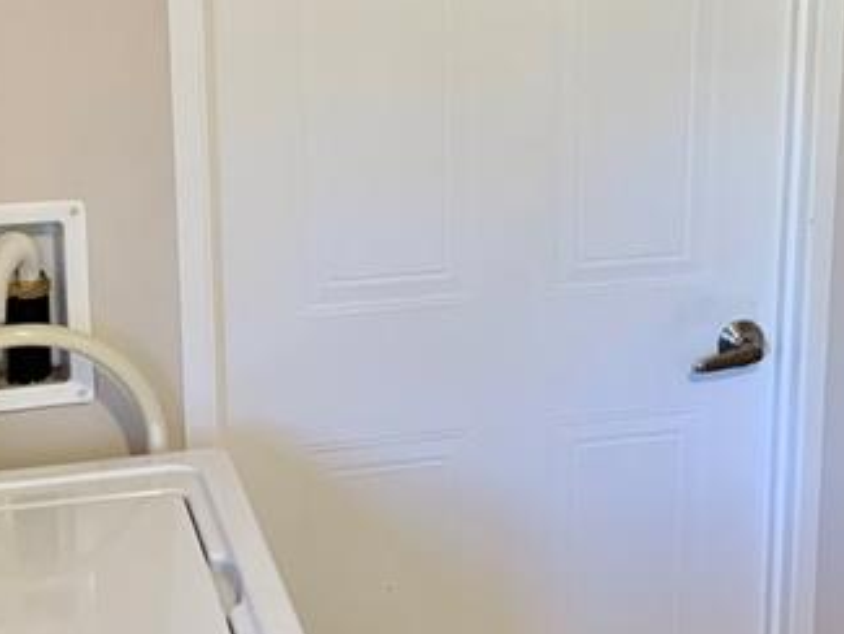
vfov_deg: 18.0
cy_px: 239
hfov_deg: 23.6
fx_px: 2000
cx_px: 608
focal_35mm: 82
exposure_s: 1/60
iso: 125
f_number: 1.8
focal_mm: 4.25
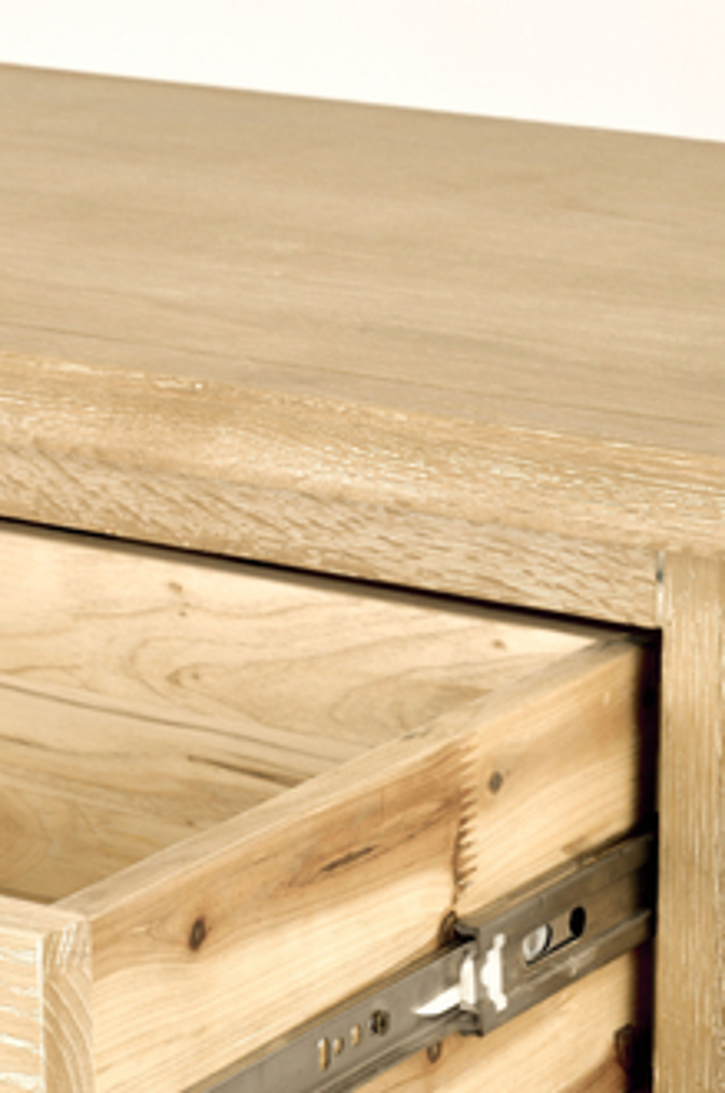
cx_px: 286
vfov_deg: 14.3
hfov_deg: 9.6
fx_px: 4303
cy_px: 967
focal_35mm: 142
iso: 160
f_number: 11
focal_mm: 52
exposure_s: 1/20
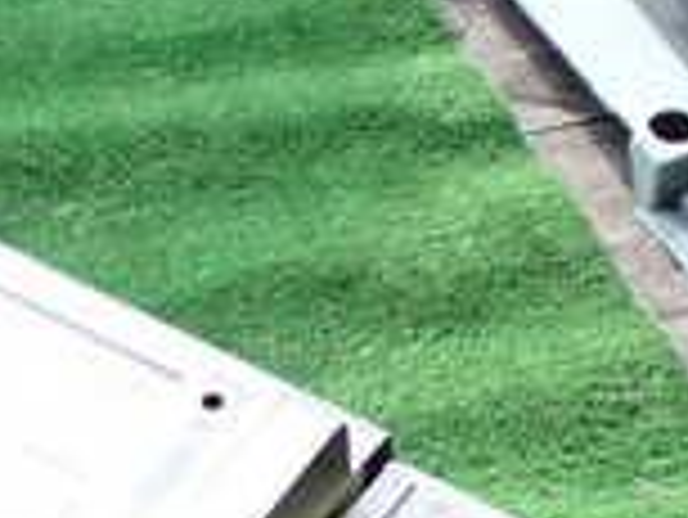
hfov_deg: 13.0
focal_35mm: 149
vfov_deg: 9.7
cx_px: -103
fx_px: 2964
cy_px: 766
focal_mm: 6.83
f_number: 2.7
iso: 100
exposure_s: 1/200
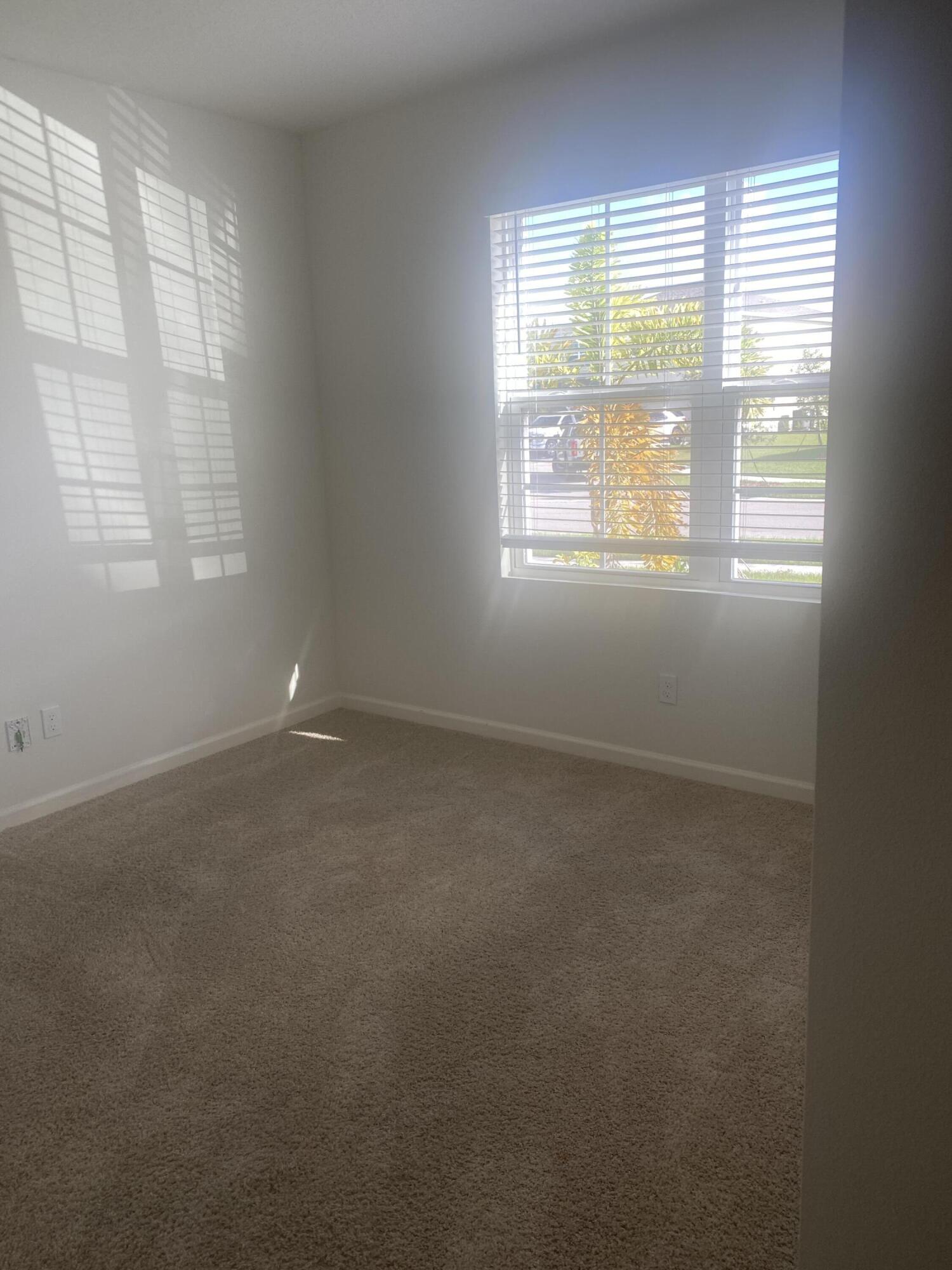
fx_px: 953
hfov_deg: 53.1
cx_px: 476
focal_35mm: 26
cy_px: 635
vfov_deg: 67.3
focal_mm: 4.25
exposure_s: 1/155
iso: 32
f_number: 1.8
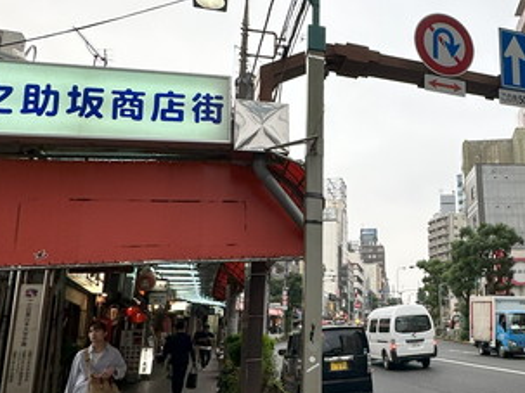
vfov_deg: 38.6
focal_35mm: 37
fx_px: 561
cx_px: 411
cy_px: 194
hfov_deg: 47.7
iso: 40
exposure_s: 1/473
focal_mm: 2.22
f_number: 2.2
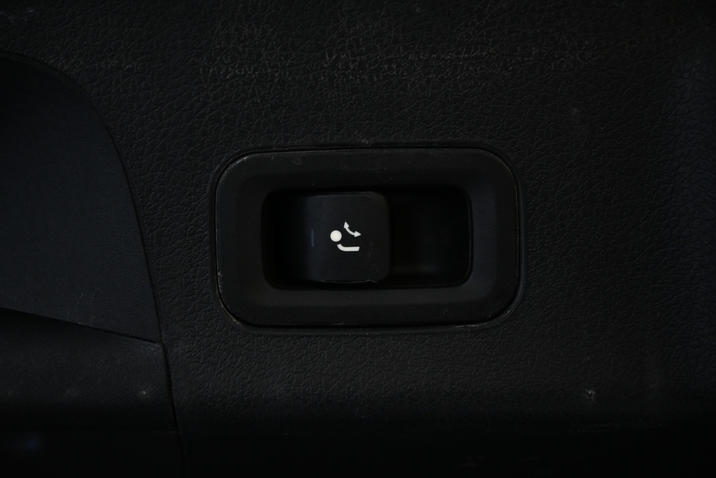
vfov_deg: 26.5
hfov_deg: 38.9
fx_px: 1014
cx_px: 358
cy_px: 239
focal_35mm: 51
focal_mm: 34
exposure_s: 1/50
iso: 1600
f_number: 5
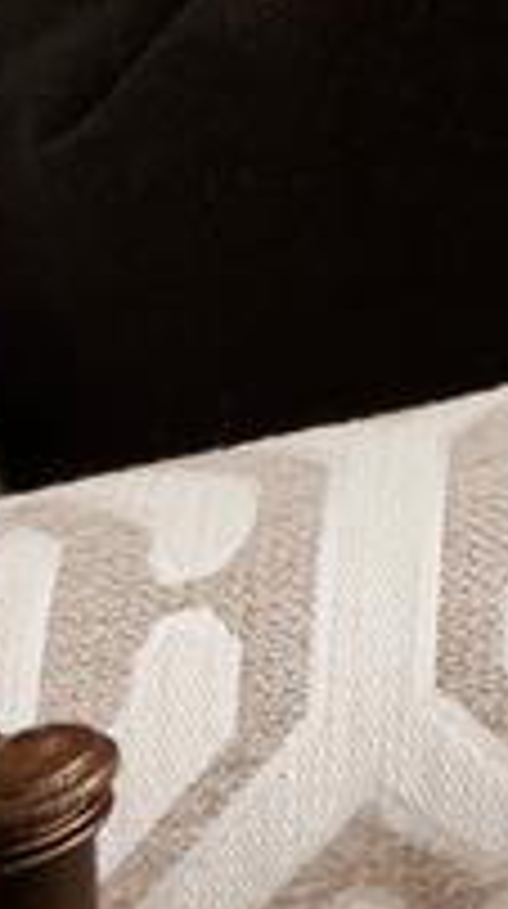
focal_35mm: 149
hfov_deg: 5.8
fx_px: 3583
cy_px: -1440
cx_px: 2522
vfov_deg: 11.3
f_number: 14
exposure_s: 1/13
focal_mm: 14
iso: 320
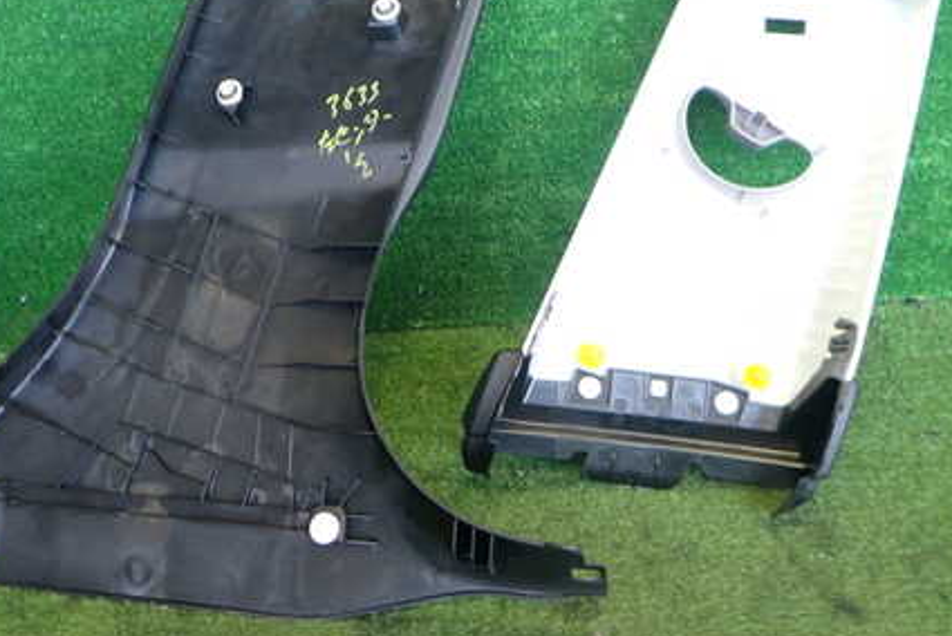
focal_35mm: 44
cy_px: 204
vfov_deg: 30.3
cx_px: 356
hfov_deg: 44.1
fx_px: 1164
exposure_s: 1/40
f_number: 2.3
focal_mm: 5.4
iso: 200
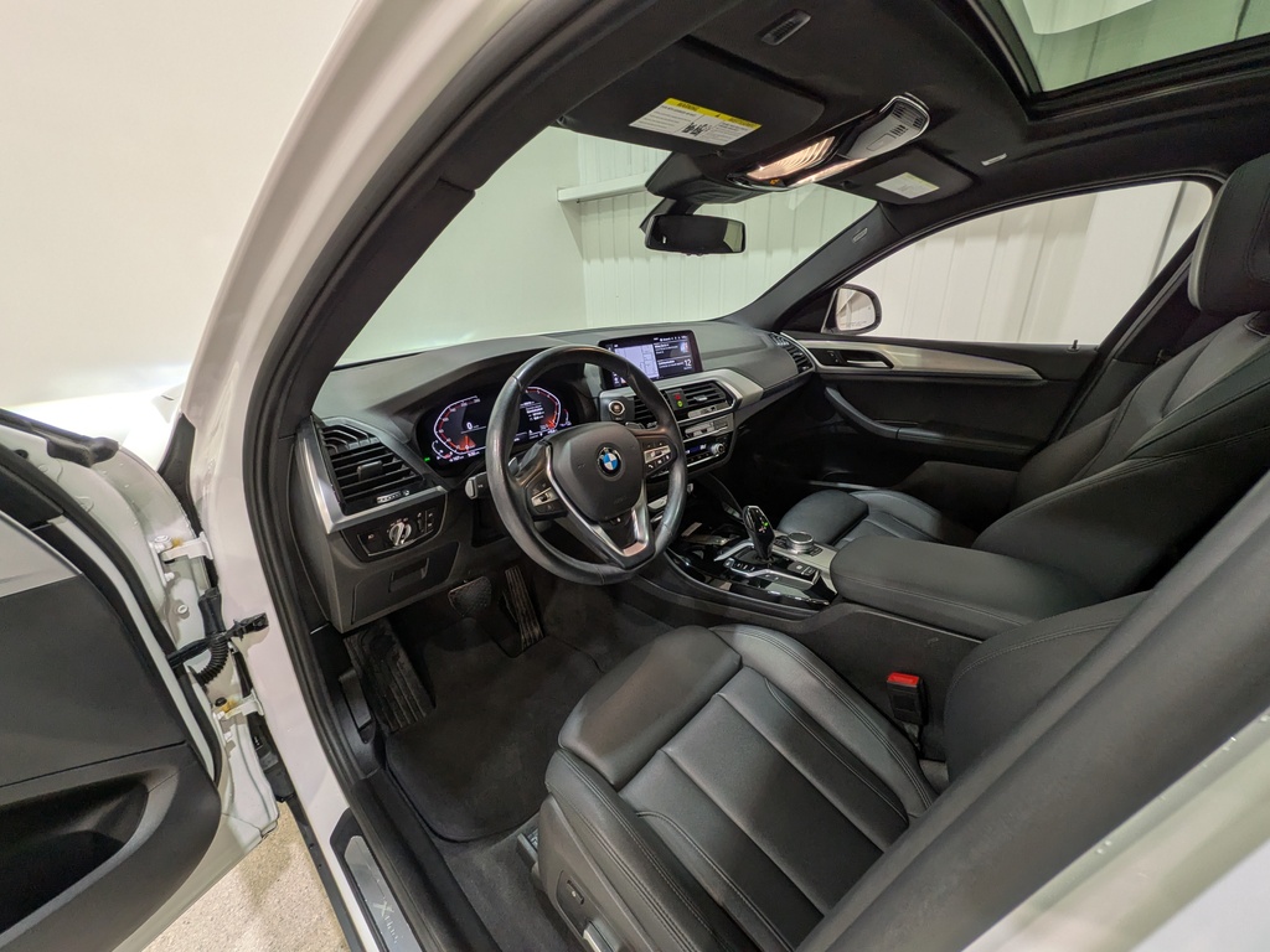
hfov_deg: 102.1
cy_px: 476
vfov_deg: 85.7
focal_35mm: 14
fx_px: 514
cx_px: 635
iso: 74
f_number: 2.2
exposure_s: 1/60
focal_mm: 1.83
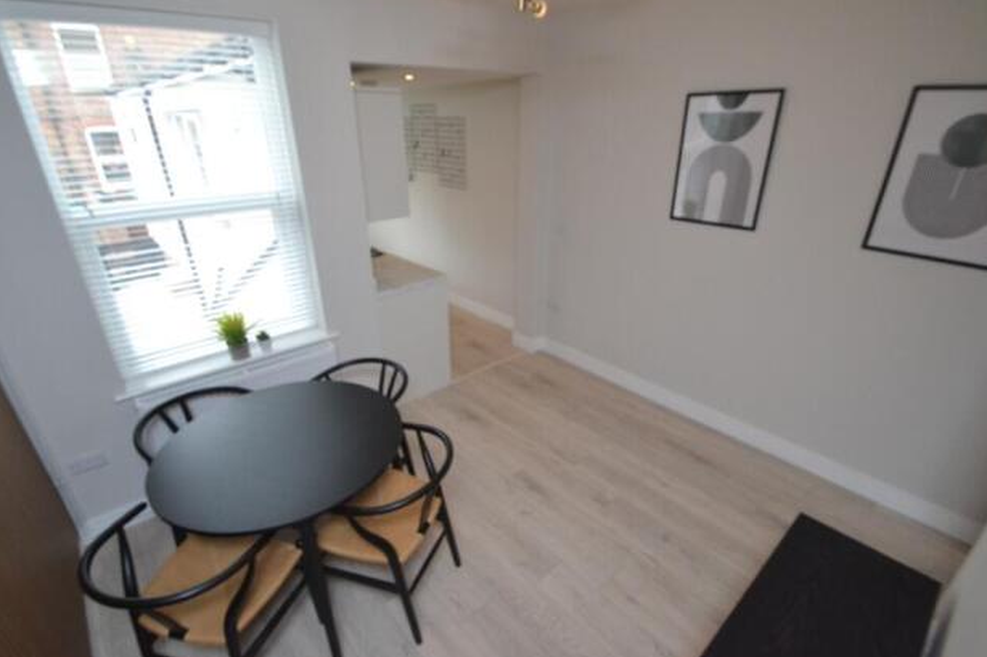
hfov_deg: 96.7
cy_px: 338
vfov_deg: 73.7
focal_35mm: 16
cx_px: 498
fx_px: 439
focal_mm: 10
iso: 1600
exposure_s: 1/250
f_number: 8
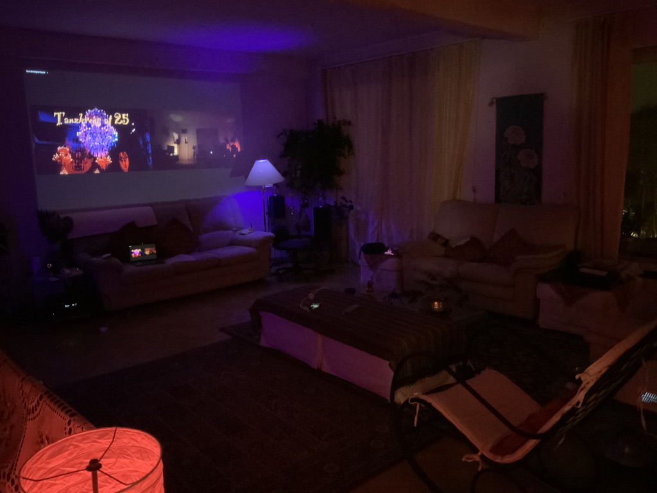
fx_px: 550
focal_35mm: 29
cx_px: 328
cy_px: 246
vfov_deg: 48.2
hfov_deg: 61.7
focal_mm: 3
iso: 1000
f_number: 1.8
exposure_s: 1/15
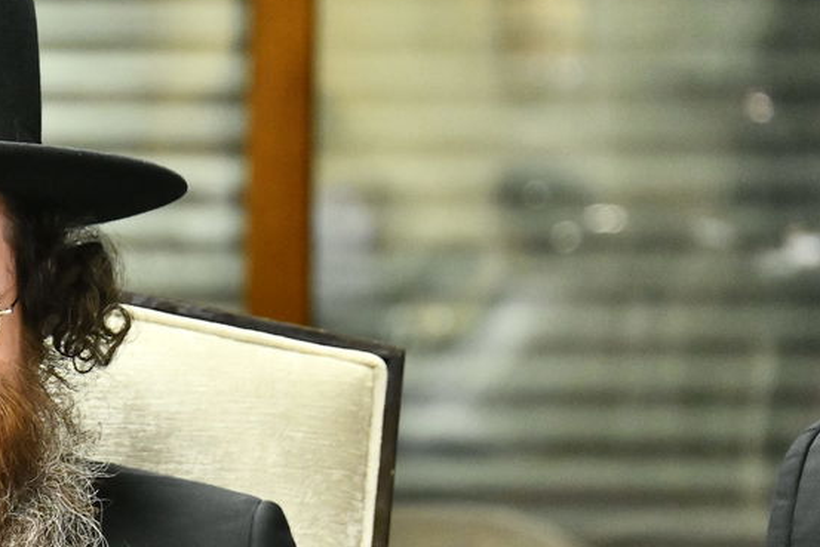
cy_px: 444
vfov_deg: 3.7
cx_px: -110
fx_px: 8361
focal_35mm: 367
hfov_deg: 5.6
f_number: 5.6
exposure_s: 1/160
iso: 4000
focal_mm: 145
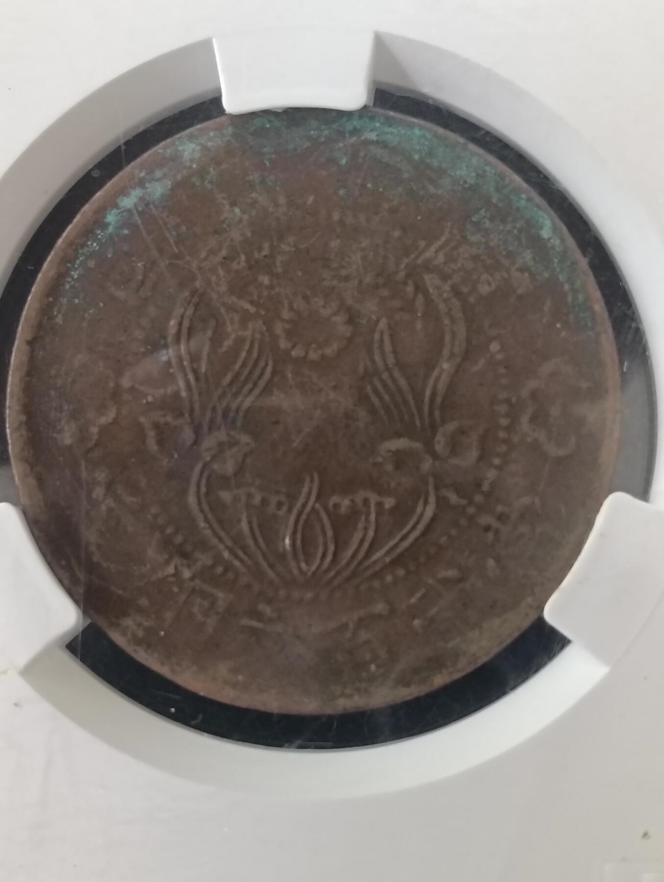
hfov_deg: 28.6
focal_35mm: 51
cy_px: 441
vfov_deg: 37.4
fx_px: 1301
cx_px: 332
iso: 500
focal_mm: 3.98
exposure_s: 1/33.3
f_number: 1.8
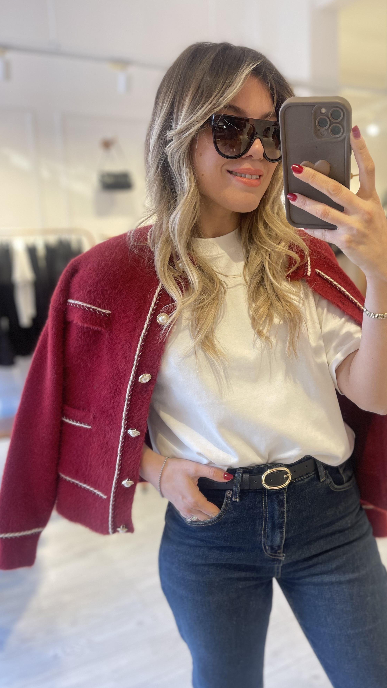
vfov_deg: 66.1
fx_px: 529
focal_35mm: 29
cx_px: 238
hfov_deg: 39.9
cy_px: 351
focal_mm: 5.1
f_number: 1.6
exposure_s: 1/100
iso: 100
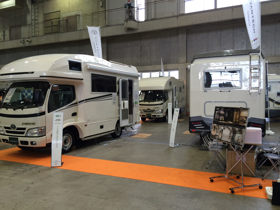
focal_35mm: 29
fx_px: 235
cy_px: 105
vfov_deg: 48.2
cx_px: 140
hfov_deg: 61.7
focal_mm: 4.15
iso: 64
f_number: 2.2
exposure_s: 1/30
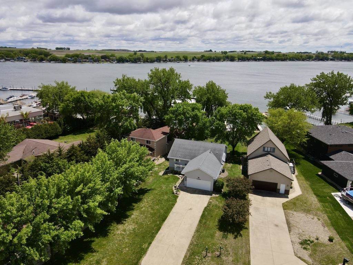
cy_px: 132
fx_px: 245
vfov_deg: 56.8
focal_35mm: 24
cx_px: 176
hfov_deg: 71.6
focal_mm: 4.5
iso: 100
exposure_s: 1/1000
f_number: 2.8
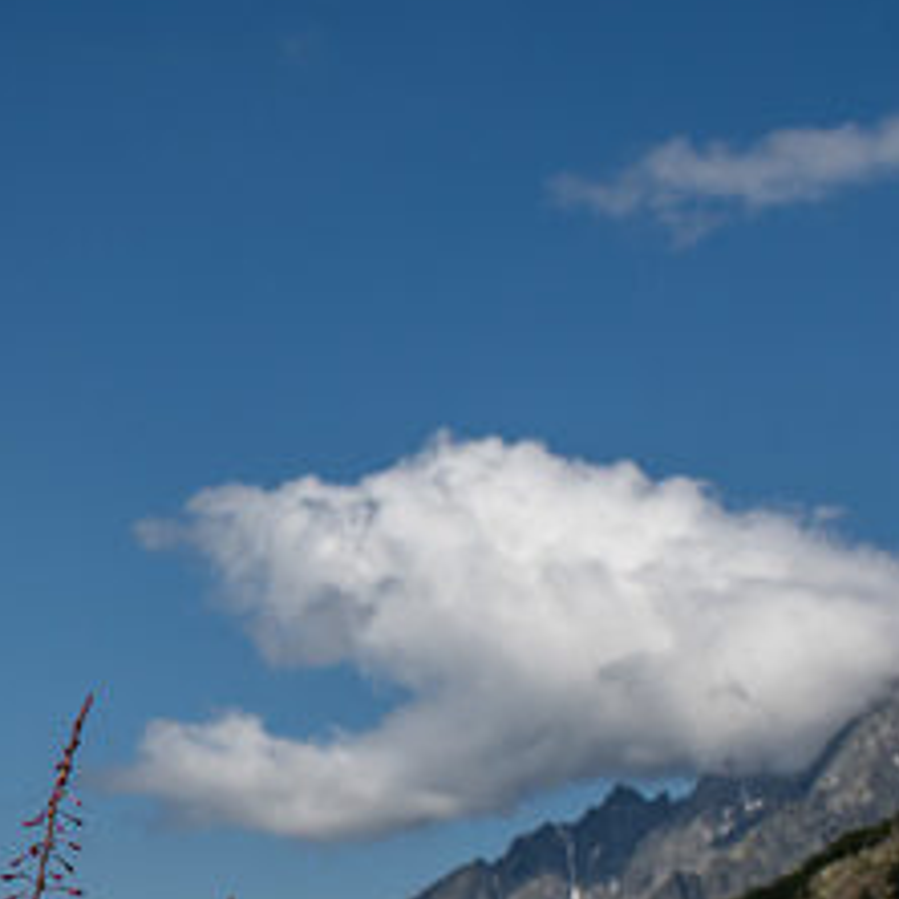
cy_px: 680
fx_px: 4055
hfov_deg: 12.4
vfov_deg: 12.6
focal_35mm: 138
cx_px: -162
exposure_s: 1/500
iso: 100
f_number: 11
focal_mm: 40
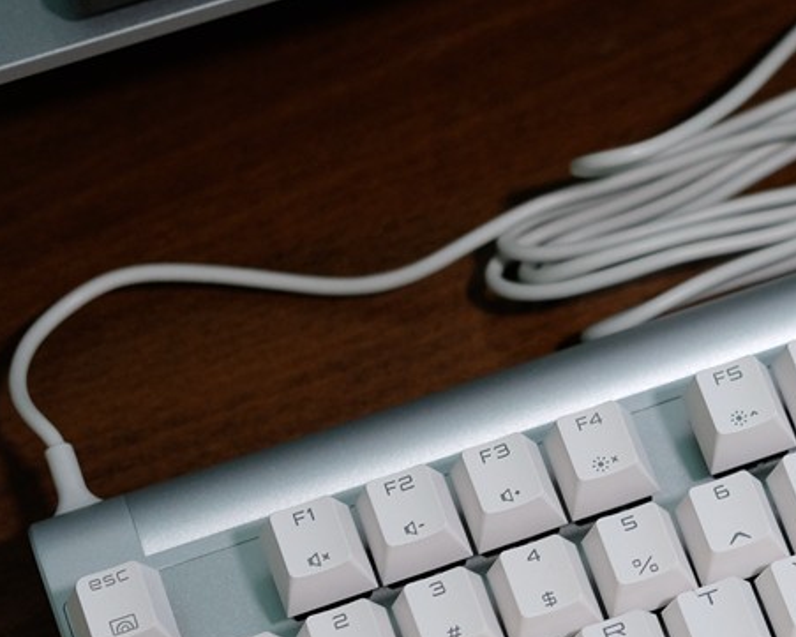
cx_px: 944
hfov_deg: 12.6
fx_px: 3511
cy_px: 536
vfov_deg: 10.3
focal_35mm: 149
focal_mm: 35
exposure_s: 1/125
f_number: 2
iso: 640
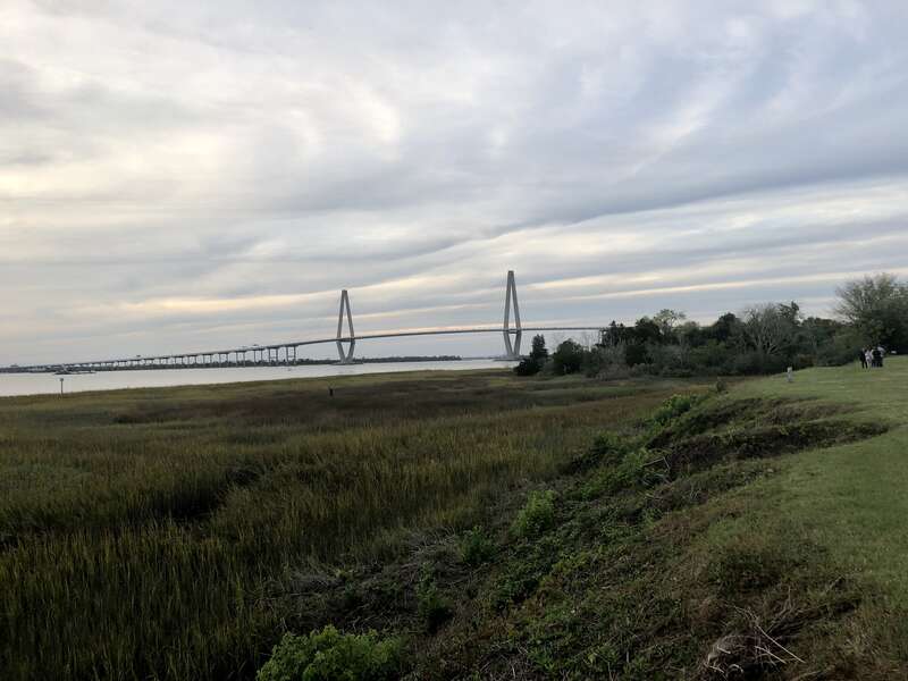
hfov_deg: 63.4
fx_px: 734
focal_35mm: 28
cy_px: 340
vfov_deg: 49.7
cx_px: 454
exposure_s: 1/130
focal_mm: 3.99
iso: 20
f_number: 1.8
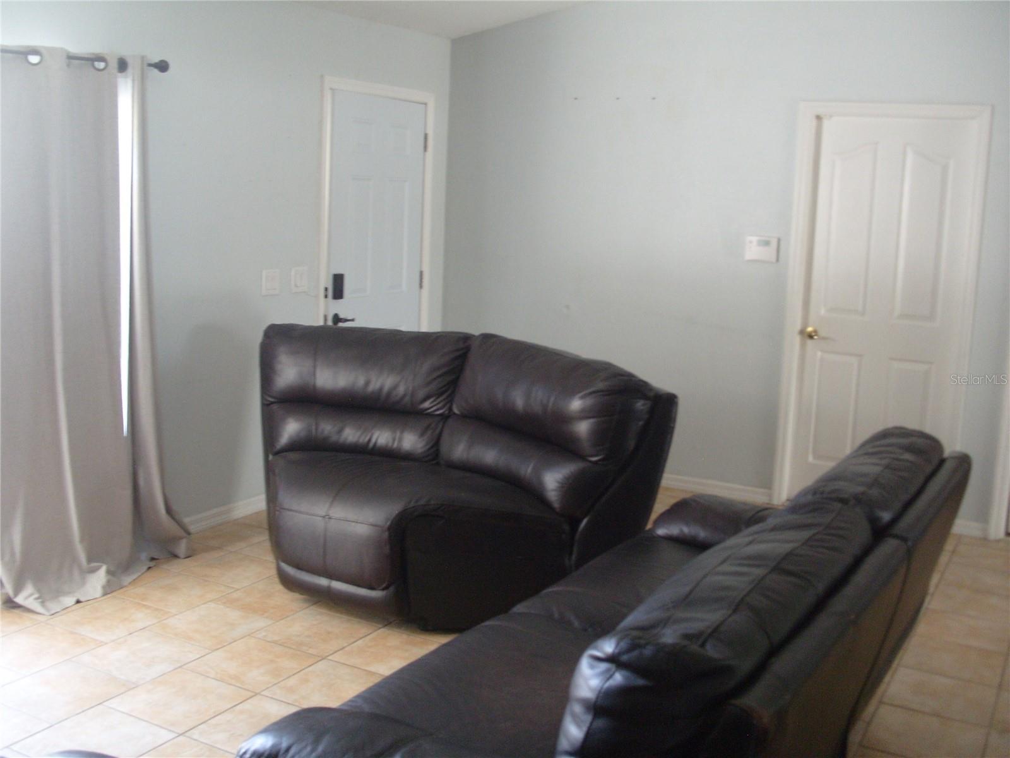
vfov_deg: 40.7
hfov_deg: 52.6
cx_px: 505
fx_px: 1021
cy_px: 379
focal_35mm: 35
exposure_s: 1/20
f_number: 2.8
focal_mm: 7.8
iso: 200
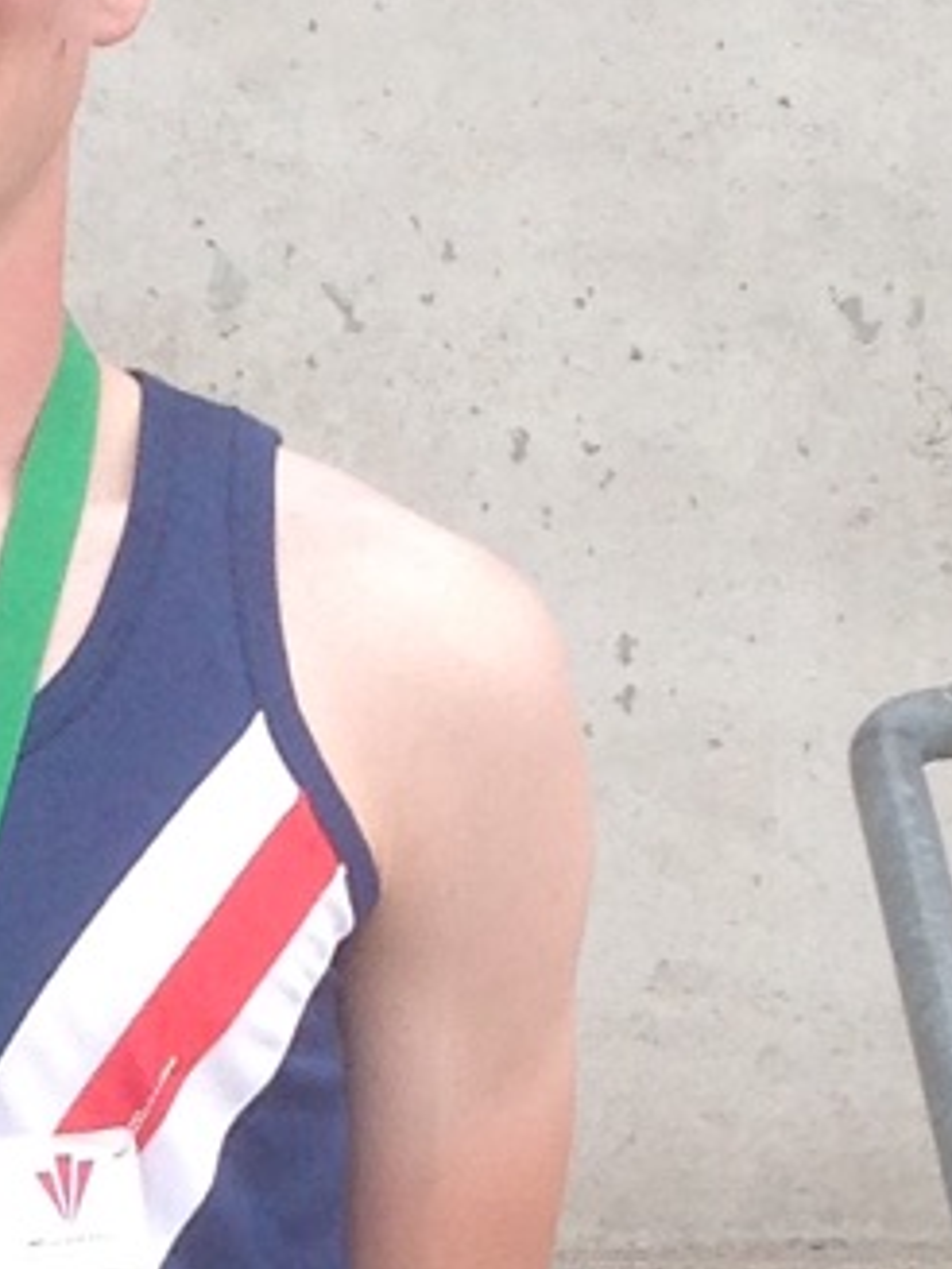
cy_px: 1648
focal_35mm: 206
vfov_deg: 9.4
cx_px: -81
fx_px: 7554
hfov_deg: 7.2
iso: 50
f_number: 2.4
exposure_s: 1/384
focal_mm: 4.12
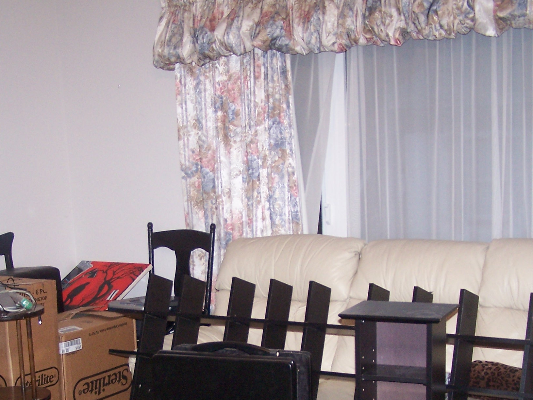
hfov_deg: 32.1
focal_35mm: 60
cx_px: 237
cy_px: 314
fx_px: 924
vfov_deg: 24.1
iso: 140
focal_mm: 6.3
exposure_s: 1/60
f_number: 2.8
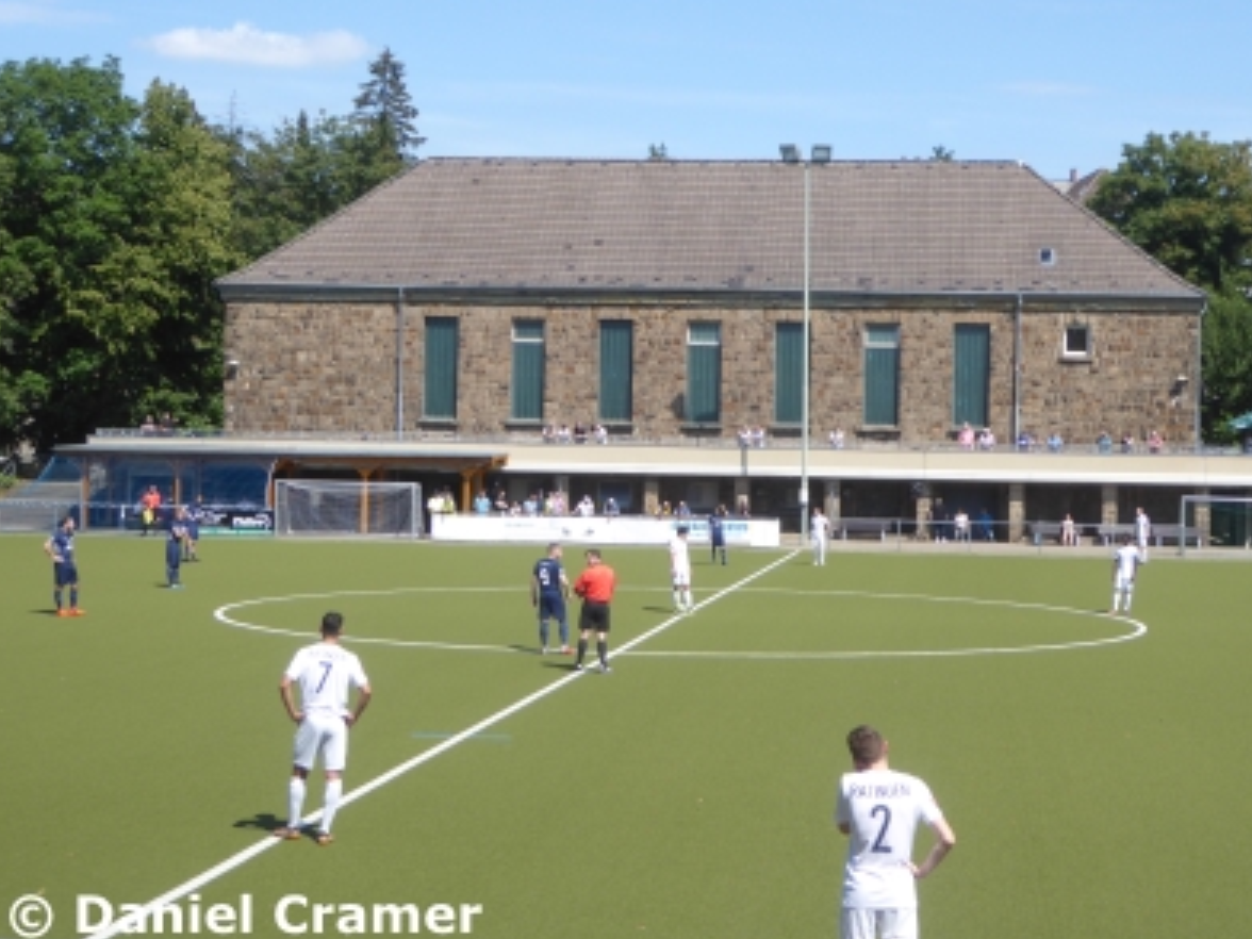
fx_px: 2242
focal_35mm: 62
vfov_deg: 23.6
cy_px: 415
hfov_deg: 31.2
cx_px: 712
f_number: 4.1
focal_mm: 9.6
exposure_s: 1/400
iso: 80
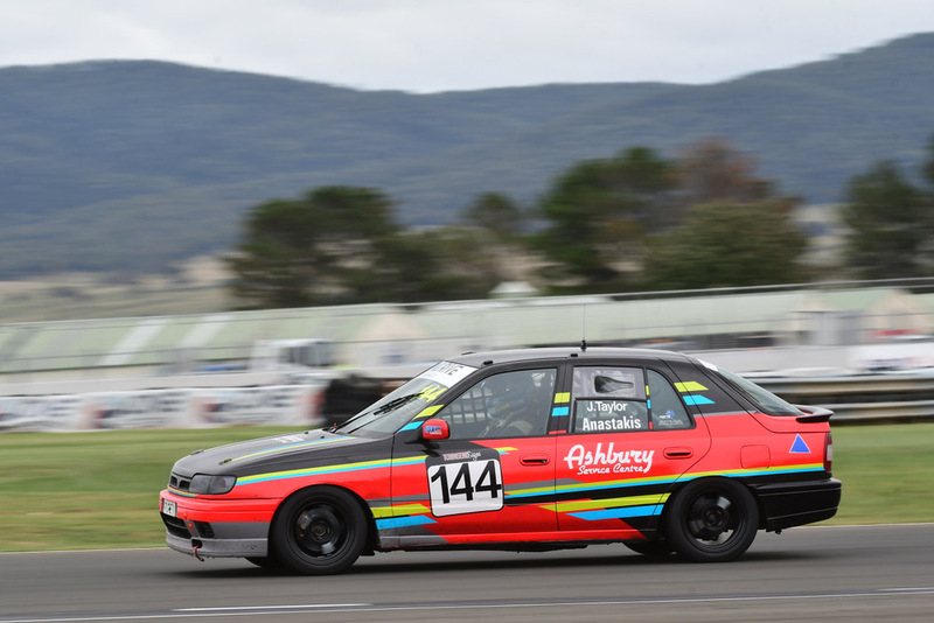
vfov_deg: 4.6
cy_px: 312
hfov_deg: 6.9
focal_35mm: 300
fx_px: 7786
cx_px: 467
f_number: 13
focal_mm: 200
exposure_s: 1/200
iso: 320
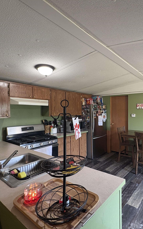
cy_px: 113
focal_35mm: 20
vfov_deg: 85.1
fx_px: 125
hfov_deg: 55.0
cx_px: 117
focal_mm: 2.22
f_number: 2.2
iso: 200
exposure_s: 1/60
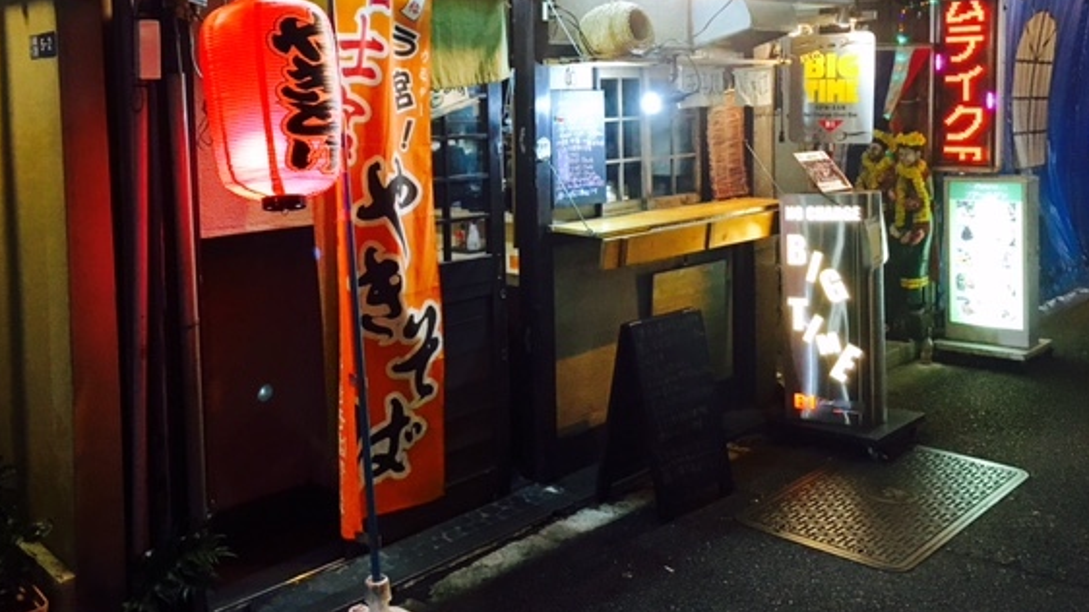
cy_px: 176
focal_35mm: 36
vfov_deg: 32.4
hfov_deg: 55.2
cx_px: 482
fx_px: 1039
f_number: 2.2
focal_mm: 4.15
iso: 200
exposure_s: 1/30
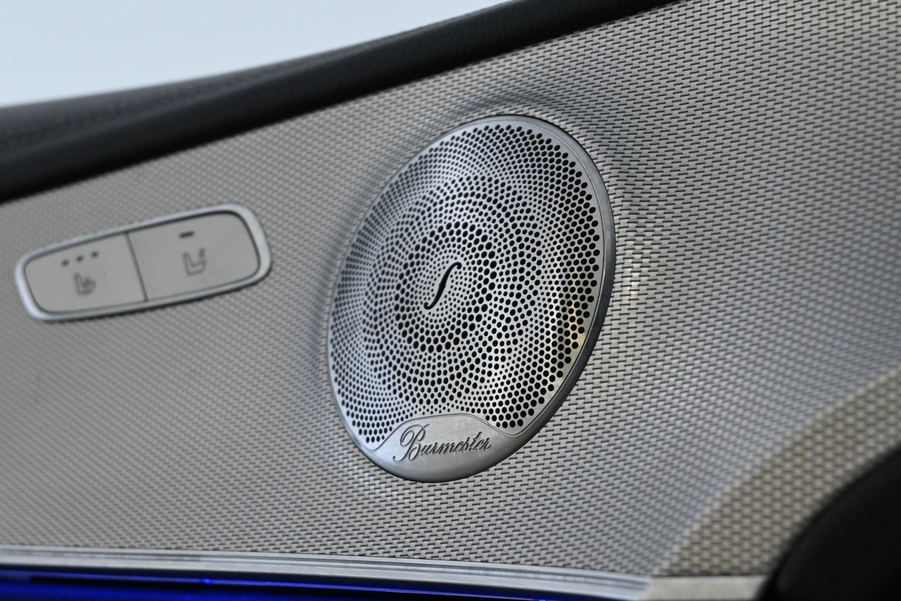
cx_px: 450
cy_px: 300
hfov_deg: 27.0
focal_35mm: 75
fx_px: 1877
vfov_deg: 18.2
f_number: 6.3
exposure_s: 1/80
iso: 2800
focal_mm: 50
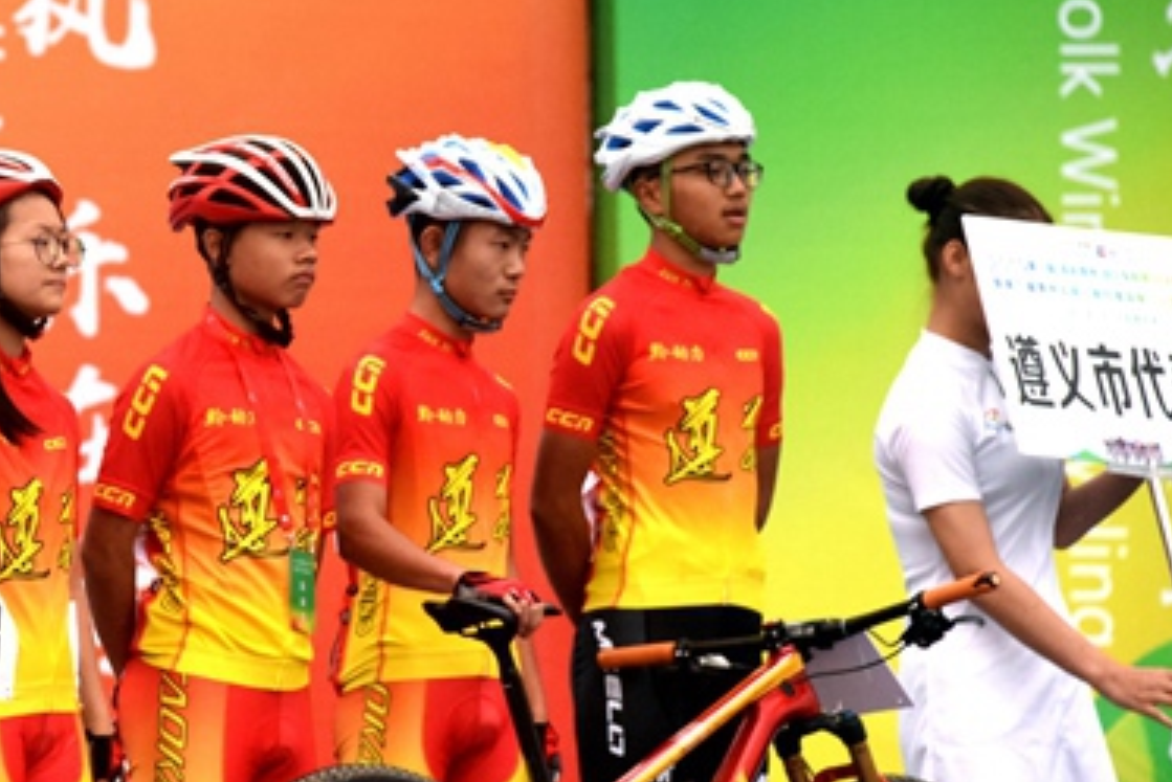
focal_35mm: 338
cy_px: 328
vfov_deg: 4.1
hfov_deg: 6.1
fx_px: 11007
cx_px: 308
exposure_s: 1/3200
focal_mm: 210
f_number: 7.1
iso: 5000
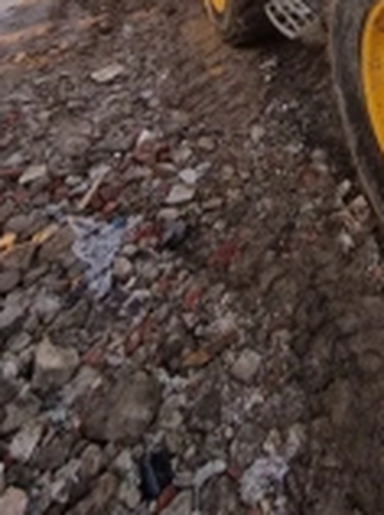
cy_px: -124
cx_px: 410
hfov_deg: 36.9
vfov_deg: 38.3
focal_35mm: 33
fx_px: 489
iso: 50
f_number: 2.2
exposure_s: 1/769
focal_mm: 2.2
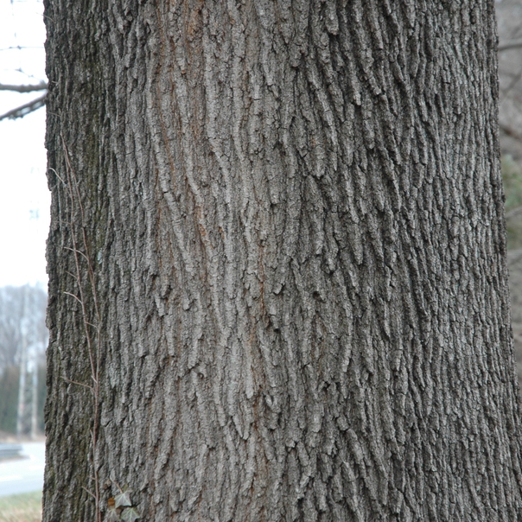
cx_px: 293
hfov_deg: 11.6
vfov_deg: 11.6
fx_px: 2576
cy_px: 275
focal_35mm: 151
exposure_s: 1/200
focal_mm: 70
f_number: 4.5
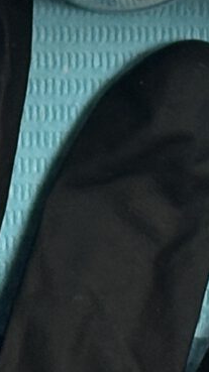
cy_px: 316
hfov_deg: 3.3
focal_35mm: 363
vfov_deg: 5.9
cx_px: 421
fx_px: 3584
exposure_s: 1/50
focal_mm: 6.86
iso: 80
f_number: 1.78
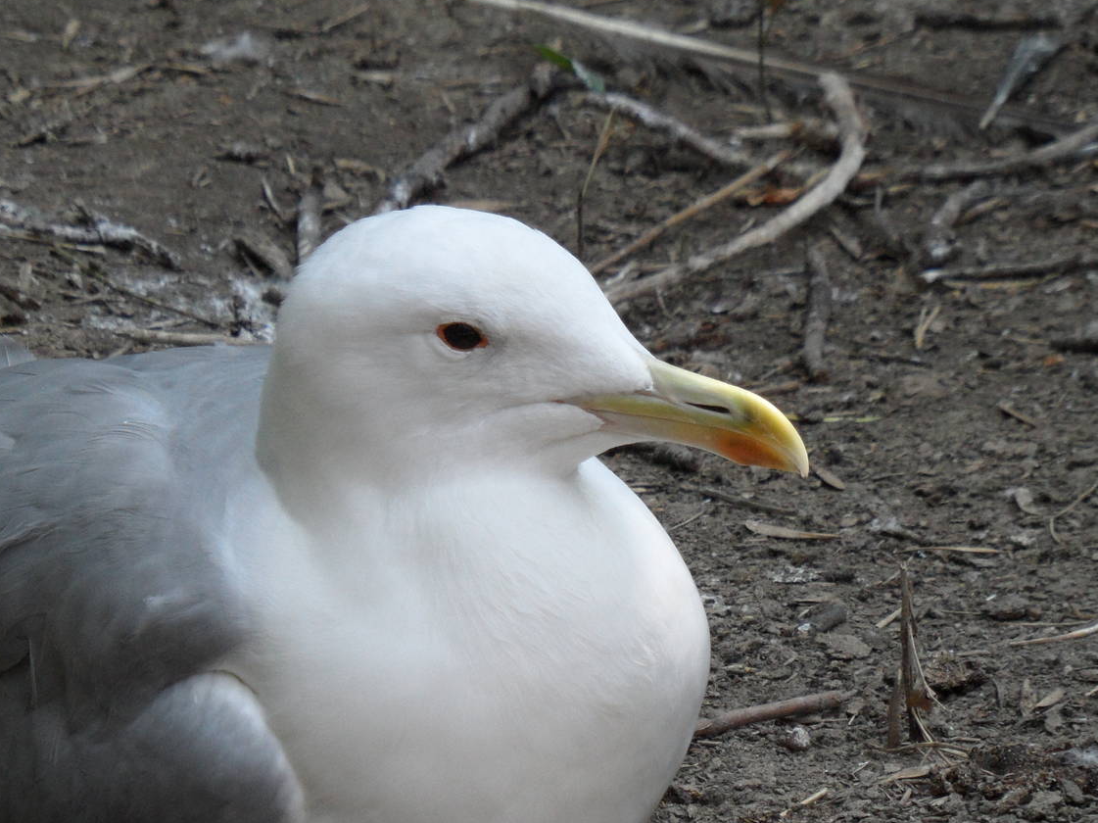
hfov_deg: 7.7
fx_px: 8149
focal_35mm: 257
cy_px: 503
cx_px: 338
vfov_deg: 5.8
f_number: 4.4
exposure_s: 1/350
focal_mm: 29.7
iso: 200
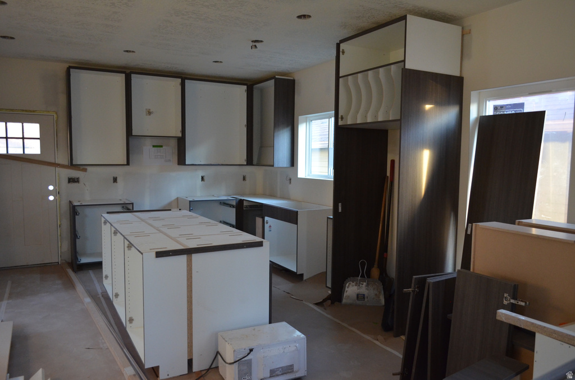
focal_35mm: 27
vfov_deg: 47.7
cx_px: 288
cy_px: 190
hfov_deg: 67.5
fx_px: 430
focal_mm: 18
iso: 1600
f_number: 3.5
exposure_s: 1/60
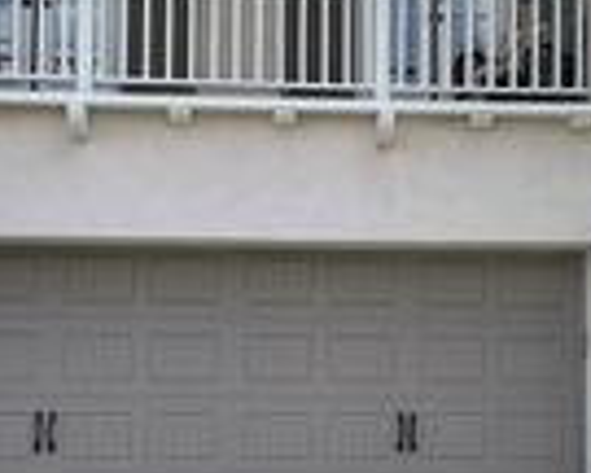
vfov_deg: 16.4
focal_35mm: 94
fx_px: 1644
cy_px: 234
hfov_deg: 20.2
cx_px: 455
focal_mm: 4.2
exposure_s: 1/1667
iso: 32
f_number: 1.6
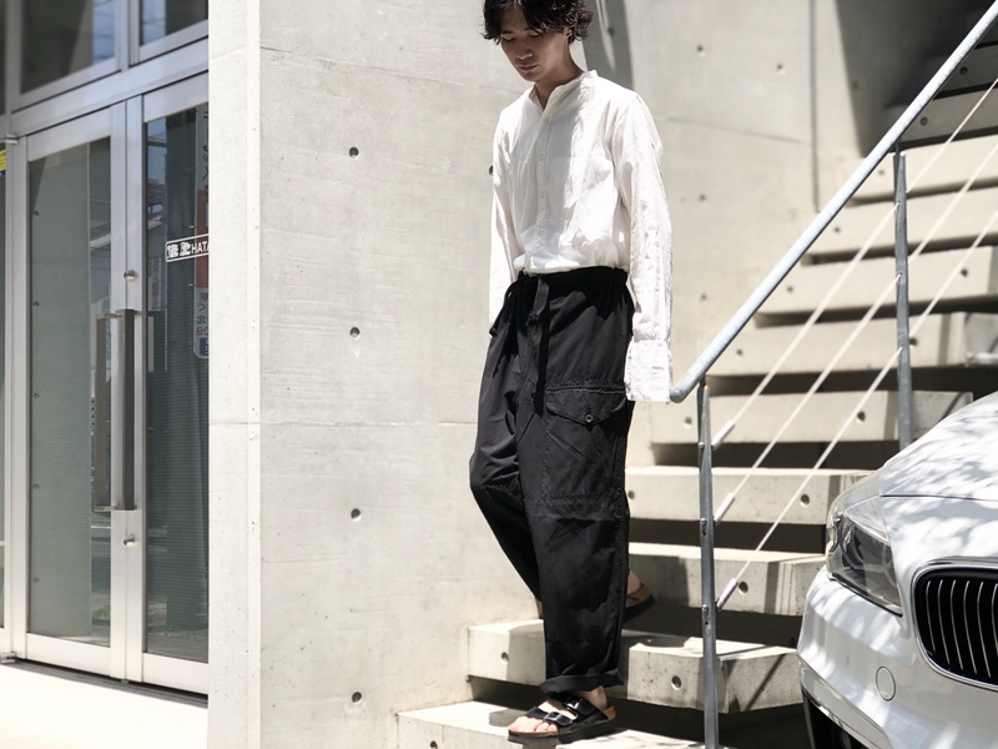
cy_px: 374
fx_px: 1643
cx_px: 499
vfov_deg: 25.7
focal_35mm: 57
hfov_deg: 33.8
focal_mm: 6.6
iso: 20
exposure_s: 1/458
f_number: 2.8
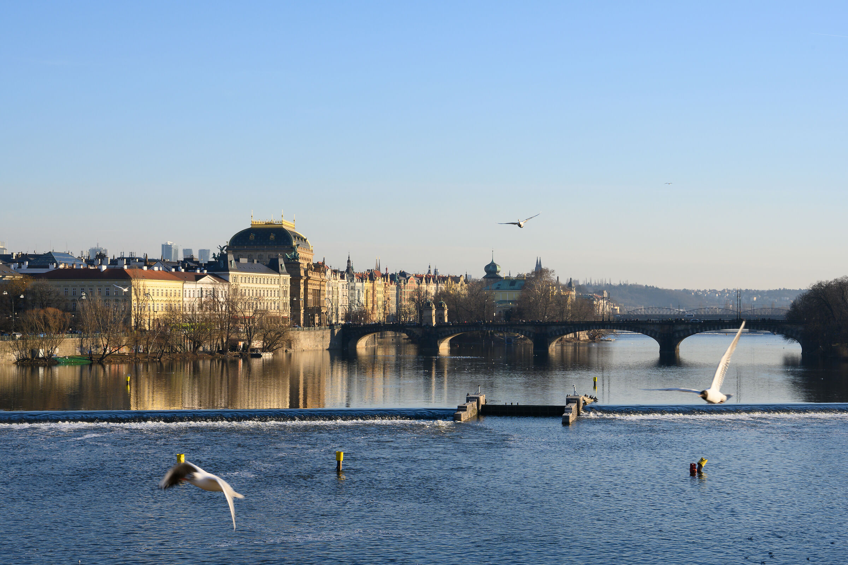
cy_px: 282
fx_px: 1649
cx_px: 424
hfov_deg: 28.8
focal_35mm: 70
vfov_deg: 19.5
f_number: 16
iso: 250
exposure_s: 1/200
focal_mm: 70
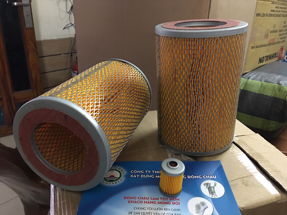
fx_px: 240
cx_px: 144
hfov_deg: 61.7
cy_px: 108
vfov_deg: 48.2
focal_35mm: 29
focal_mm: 4.15
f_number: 2.2
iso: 125
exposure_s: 1/8
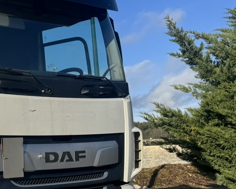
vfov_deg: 21.2
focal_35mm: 72
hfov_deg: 23.8
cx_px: -57
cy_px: 129
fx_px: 503
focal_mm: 6.76
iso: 80
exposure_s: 1/7092
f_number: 1.78
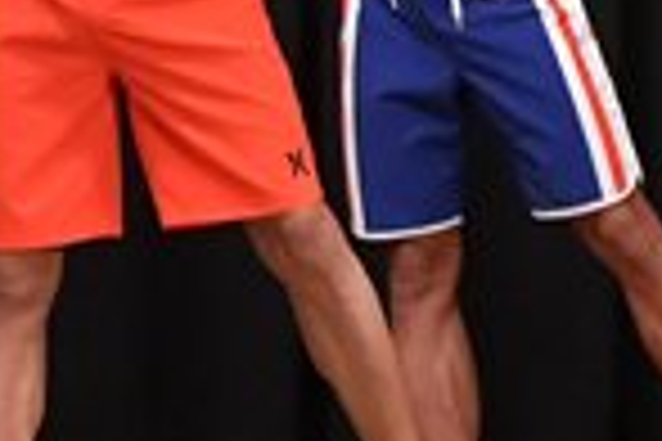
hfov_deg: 2.6
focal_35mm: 777
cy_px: -94
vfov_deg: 1.8
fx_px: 14287
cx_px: 1124
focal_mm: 98
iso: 6400
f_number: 5.6
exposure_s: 1/400
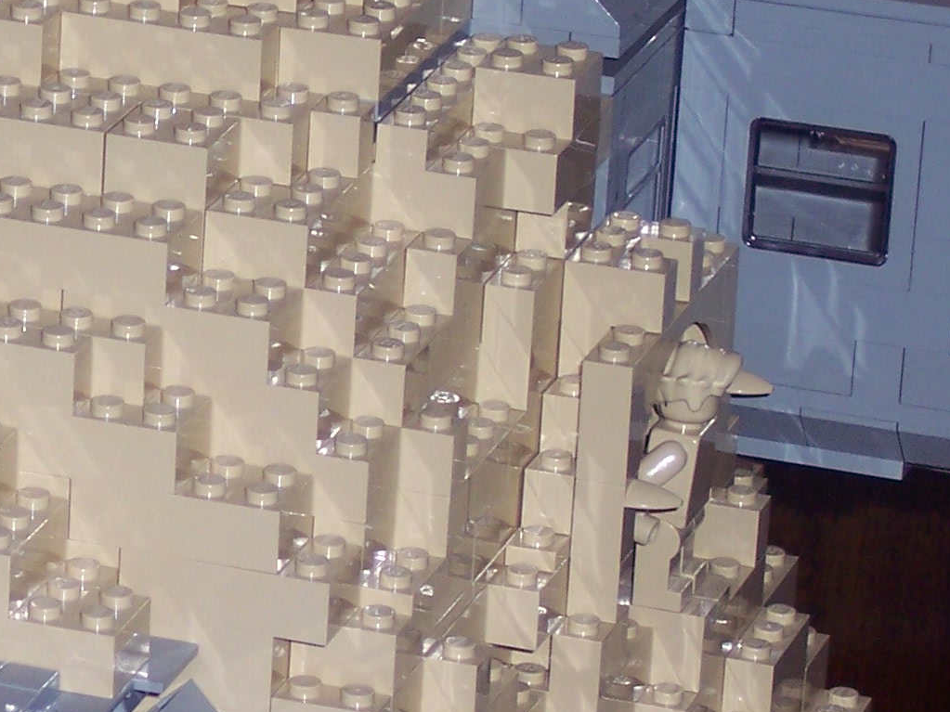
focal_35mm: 254
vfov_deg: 5.9
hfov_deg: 7.7
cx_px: -334
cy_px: 344
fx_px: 6970
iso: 100
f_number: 4.1
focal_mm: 18.7
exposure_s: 1/90
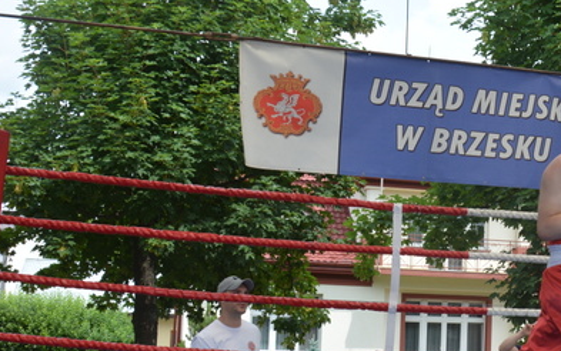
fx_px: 964
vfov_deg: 20.6
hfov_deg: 30.4
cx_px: 551
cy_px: 191
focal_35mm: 63
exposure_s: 1/250
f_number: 8
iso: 200
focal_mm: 18
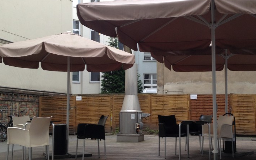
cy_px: 81
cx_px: 162
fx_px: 370
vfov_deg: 24.4
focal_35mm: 53
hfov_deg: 37.9
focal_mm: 4.28
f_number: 2.4
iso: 50
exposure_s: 1/120
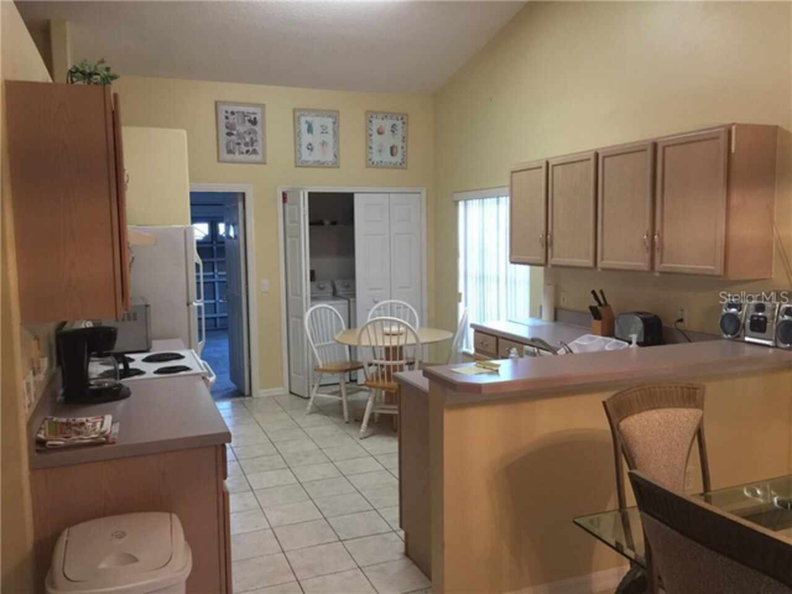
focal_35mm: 29
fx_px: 664
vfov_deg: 48.2
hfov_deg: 61.7
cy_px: 297
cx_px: 396
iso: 125
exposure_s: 1/15
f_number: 2.2
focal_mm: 4.15
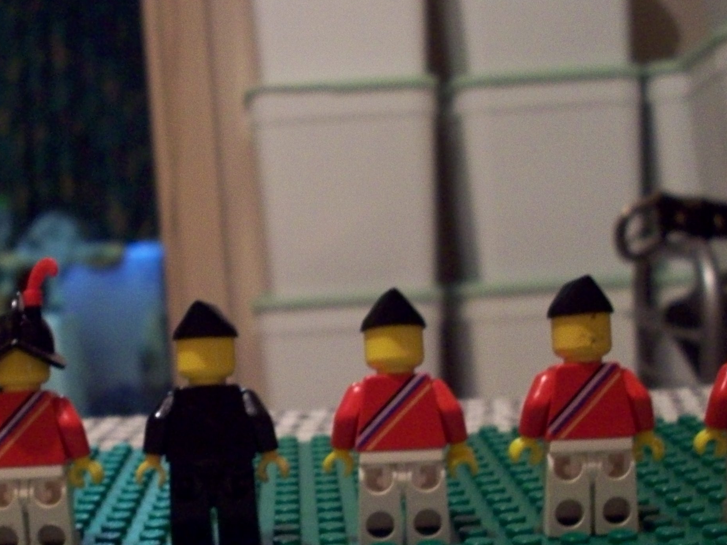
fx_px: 1386
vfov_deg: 22.1
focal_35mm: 66
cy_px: 394
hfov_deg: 29.1
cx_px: 212
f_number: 2.8
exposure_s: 1/8
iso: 200
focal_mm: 6.2
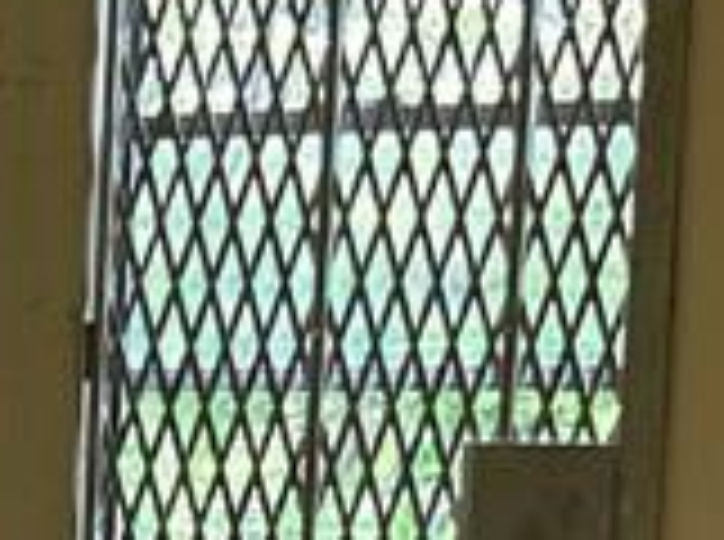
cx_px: -697
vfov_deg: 9.4
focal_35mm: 153
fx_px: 3193
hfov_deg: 11.7
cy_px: 801
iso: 160
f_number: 1.78
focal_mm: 6.86
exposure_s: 1/121
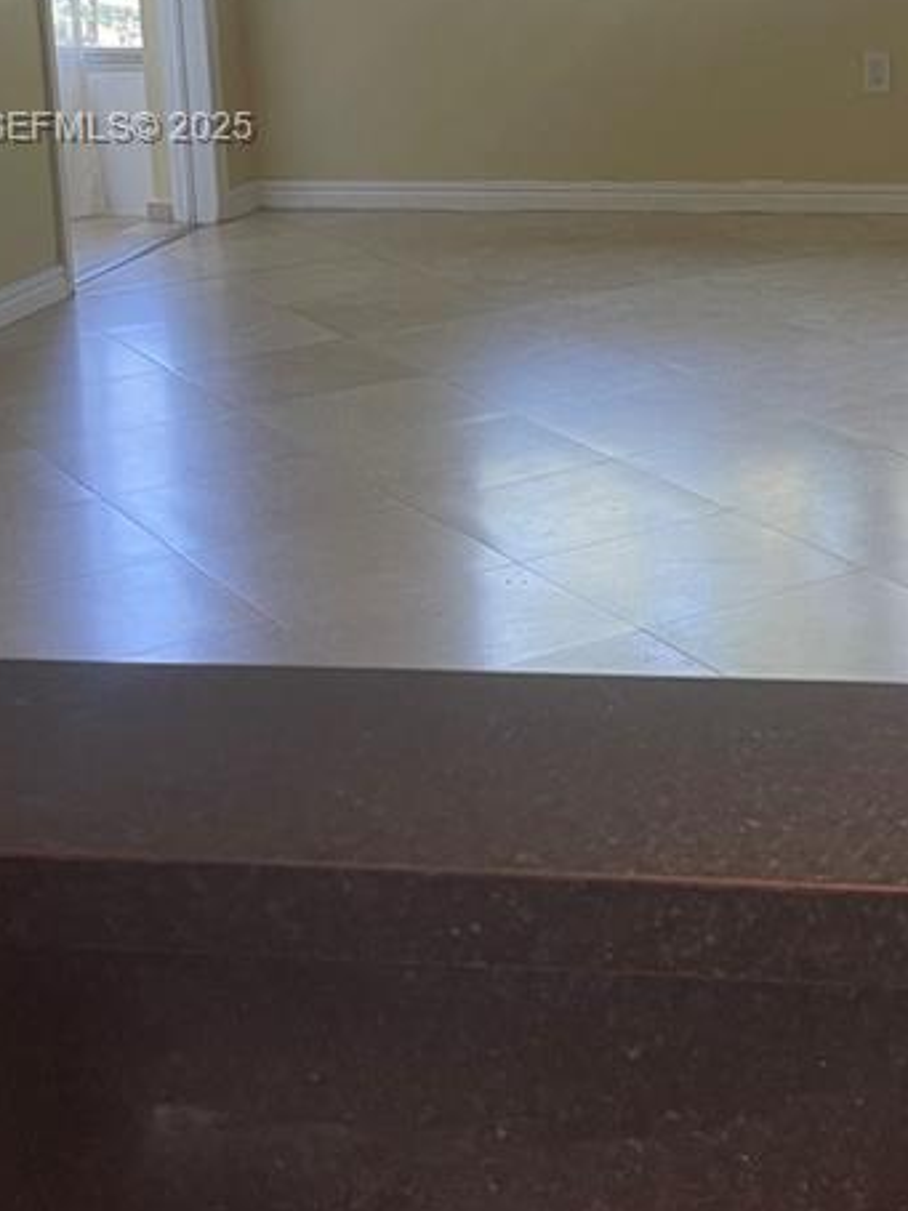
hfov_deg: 21.3
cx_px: 959
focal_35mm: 66
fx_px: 2309
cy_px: 130
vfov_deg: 28.3
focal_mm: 5.1
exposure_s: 1/60
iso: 100
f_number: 1.6
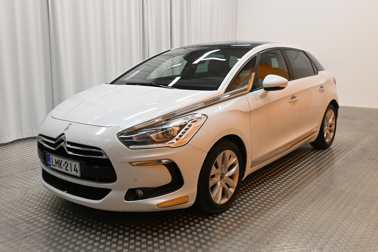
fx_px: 362
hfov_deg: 55.1
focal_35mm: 34
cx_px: 189
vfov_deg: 38.4
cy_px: 126
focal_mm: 23
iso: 1600
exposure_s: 1/160
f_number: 6.3
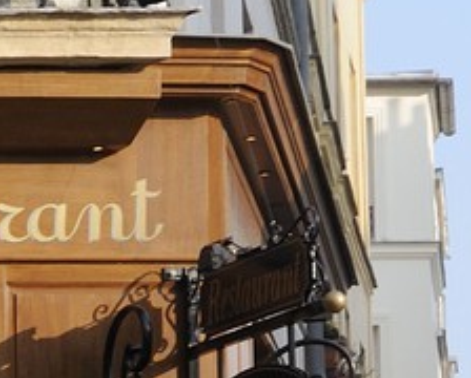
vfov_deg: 5.9
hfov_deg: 6.6
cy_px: 773
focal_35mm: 254
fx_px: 3547
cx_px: -1133
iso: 400
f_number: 13
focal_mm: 38
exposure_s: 1/160
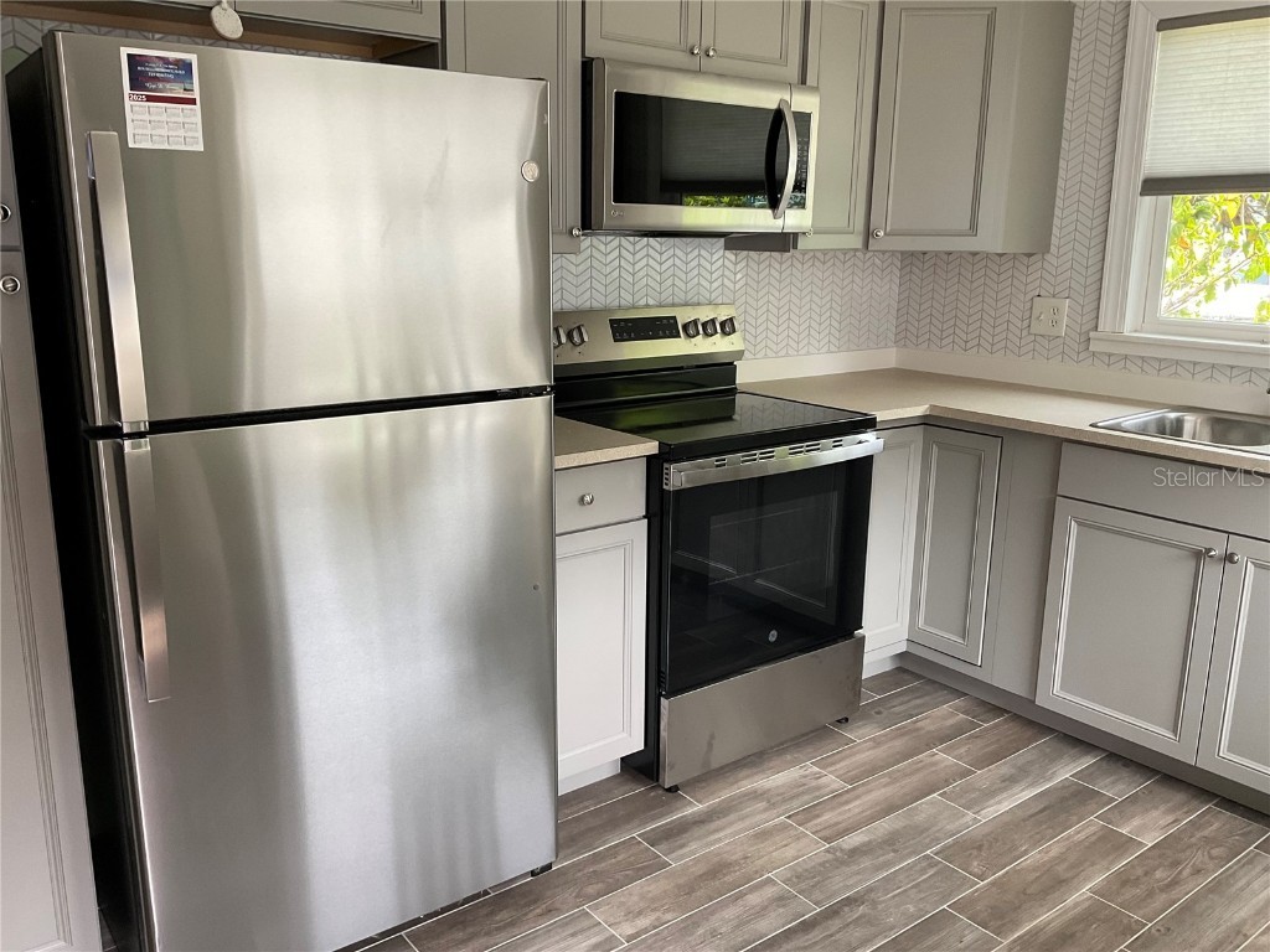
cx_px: 635
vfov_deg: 48.2
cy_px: 476
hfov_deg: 61.7
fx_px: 1064
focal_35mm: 29
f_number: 1.8
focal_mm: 3
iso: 64
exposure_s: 1/91
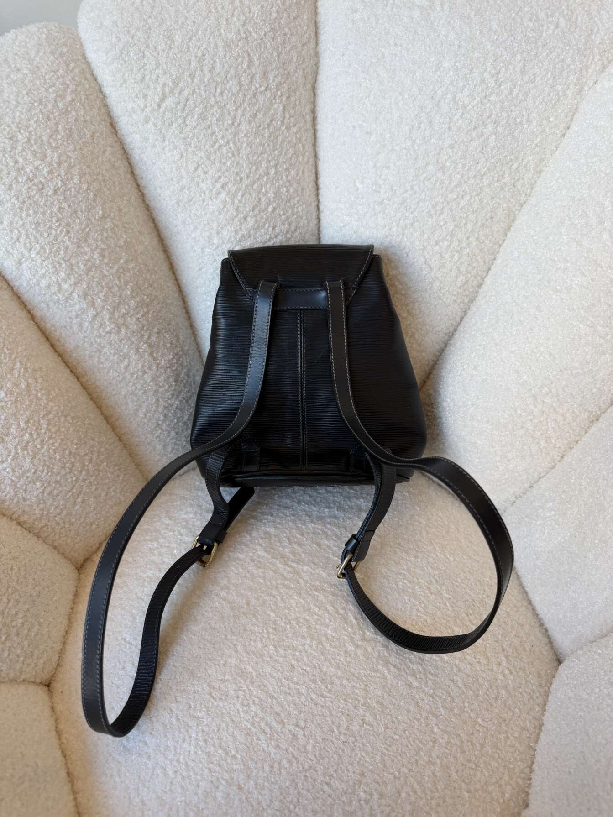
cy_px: 408
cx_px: 306
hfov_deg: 56.8
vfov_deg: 71.6
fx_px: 567
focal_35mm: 24
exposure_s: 1/121
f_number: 1.78
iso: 50
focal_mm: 6.76
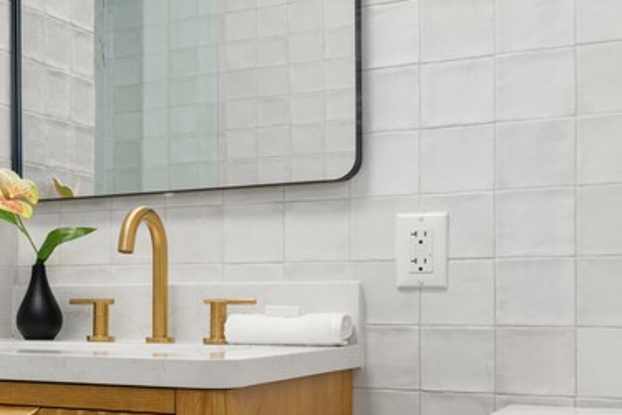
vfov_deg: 21.1
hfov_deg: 27.1
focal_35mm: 64
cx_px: -157
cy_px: 310
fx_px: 1106
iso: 400
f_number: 11
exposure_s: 1/20
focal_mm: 16
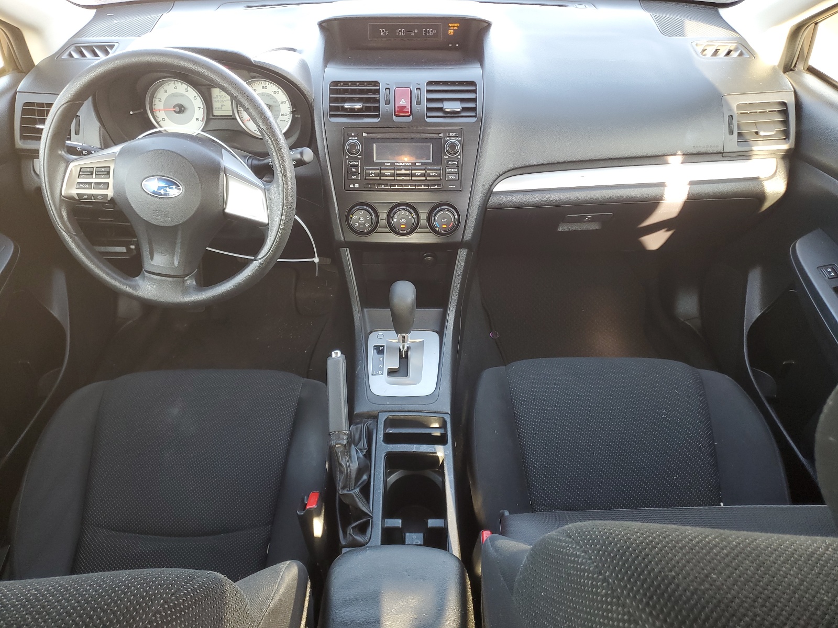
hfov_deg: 67.3
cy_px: 314
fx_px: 629
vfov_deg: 53.1
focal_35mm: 26
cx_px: 419
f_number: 1.5
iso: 61
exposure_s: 1/60.2
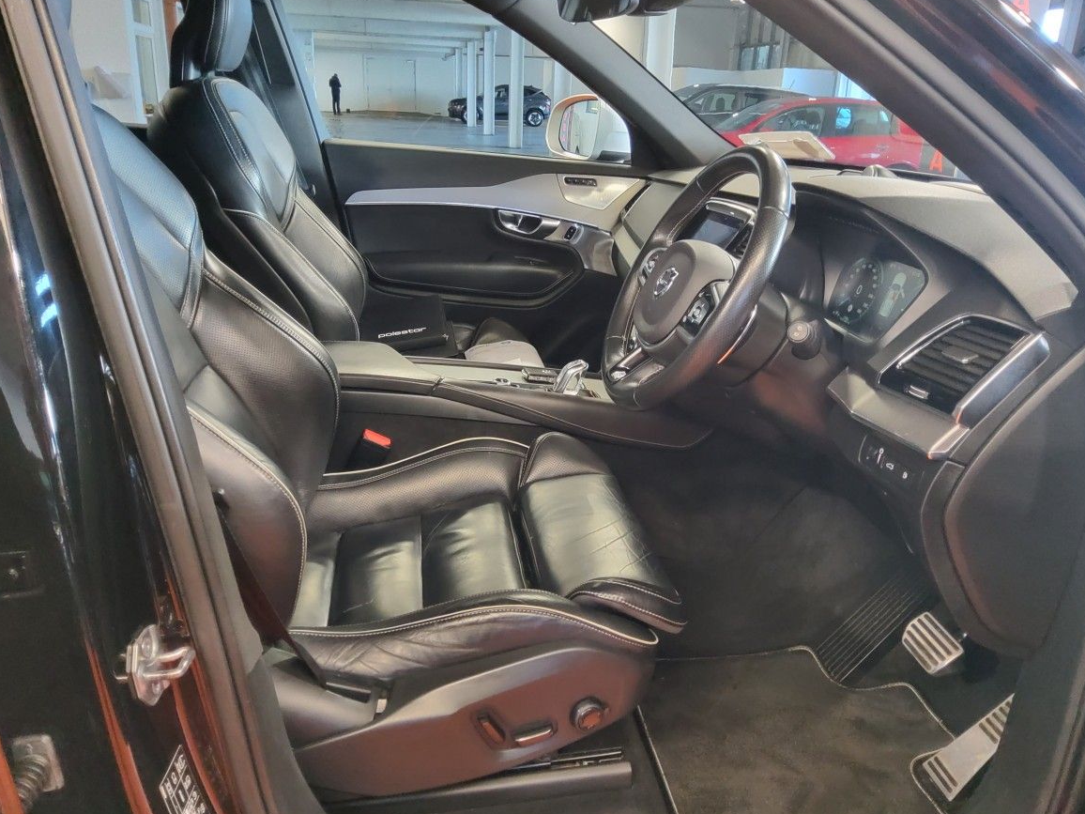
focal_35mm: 27
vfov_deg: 51.4
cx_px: 558
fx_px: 846
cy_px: 401
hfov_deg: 65.3
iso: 1000
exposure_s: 1/50
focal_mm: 3.08
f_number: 2
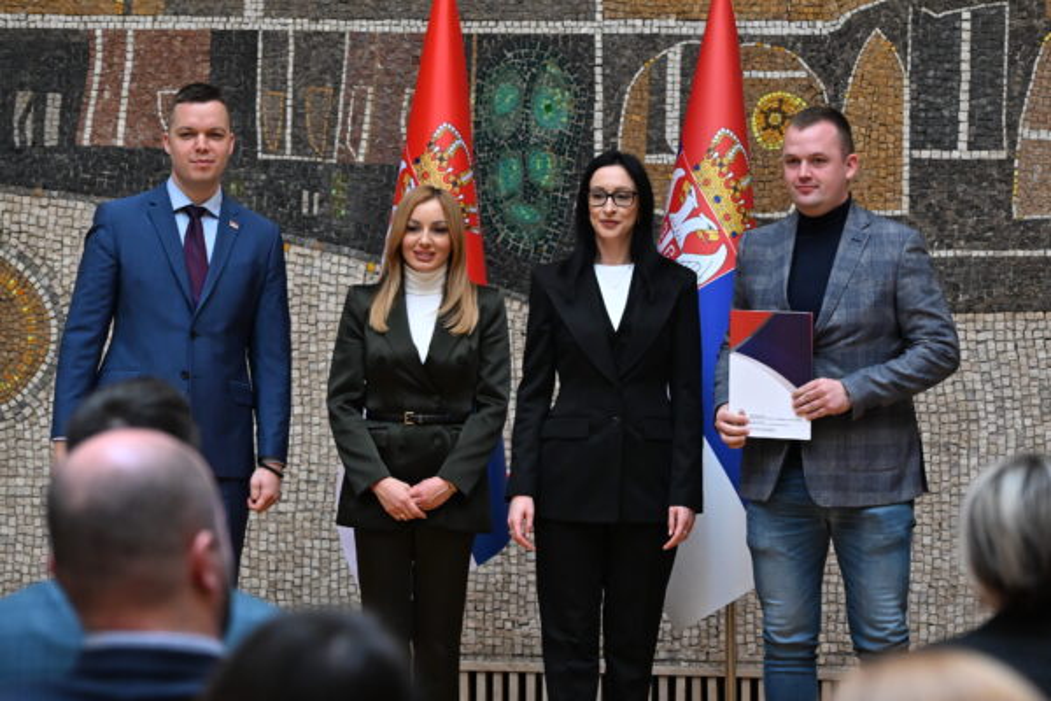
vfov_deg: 8.8
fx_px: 4554
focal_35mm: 156
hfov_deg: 13.2
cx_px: 526
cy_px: 350
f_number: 4
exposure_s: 1/200
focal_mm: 104
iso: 4000
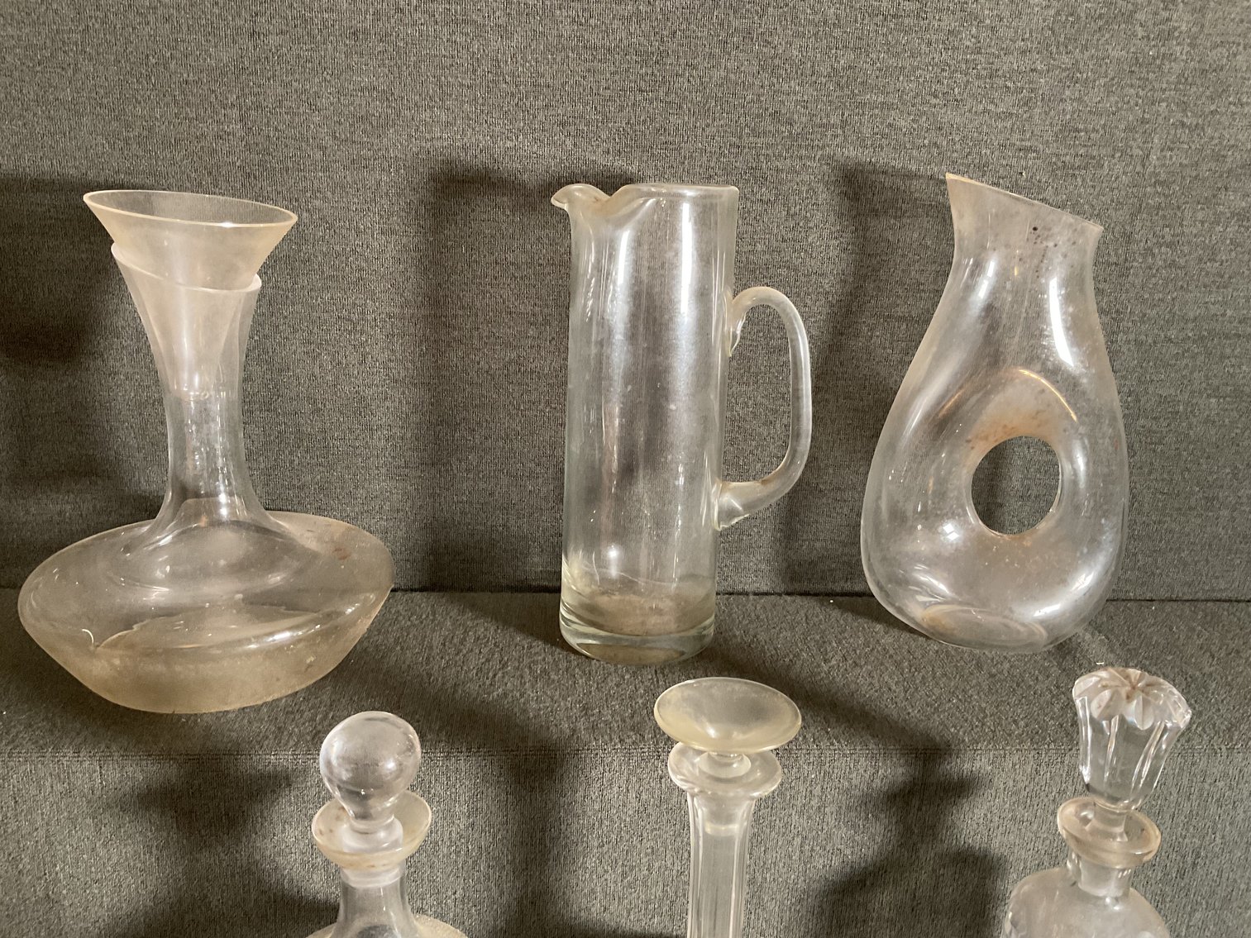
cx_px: 626
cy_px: 469
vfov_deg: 48.2
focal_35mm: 29
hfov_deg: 61.7
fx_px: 1048
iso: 250
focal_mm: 3
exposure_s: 1/60
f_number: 1.8
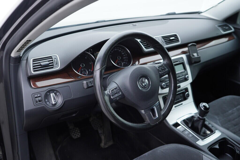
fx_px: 240
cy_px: 80
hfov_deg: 53.1
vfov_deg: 36.9
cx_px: 120
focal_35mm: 36
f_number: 2.8
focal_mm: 24
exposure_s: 1/40
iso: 160
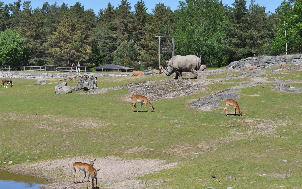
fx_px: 889
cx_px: 151
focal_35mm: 108
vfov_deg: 12.1
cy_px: 92
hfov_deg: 19.3
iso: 200
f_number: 7.1
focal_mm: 70
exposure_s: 1/800
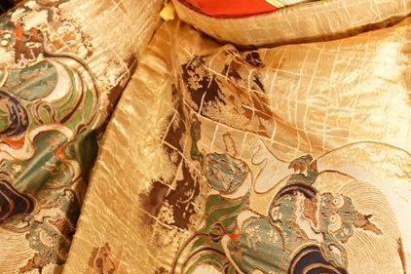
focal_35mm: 147
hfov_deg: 13.5
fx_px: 1678
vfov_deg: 8.5
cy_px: -374
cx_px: 529
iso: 1000
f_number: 5.6
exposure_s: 1/60
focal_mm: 31
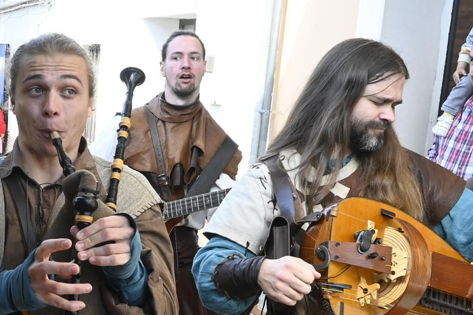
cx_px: 62
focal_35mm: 56
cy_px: 194
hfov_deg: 34.0
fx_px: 736
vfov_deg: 24.1
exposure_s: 1/640
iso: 2000
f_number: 6.3
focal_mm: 16
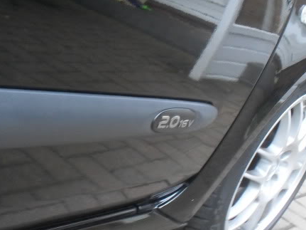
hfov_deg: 29.8
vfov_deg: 22.6
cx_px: 177
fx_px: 574
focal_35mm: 65
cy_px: 127
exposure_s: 1/15
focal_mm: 6.3
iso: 320
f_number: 3.2
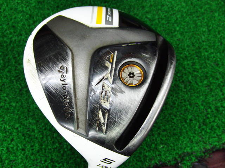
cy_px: 84
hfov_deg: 50.1
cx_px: 112
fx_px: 240
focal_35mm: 37
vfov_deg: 38.7
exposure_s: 1/60
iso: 400
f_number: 3.6
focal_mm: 6.42
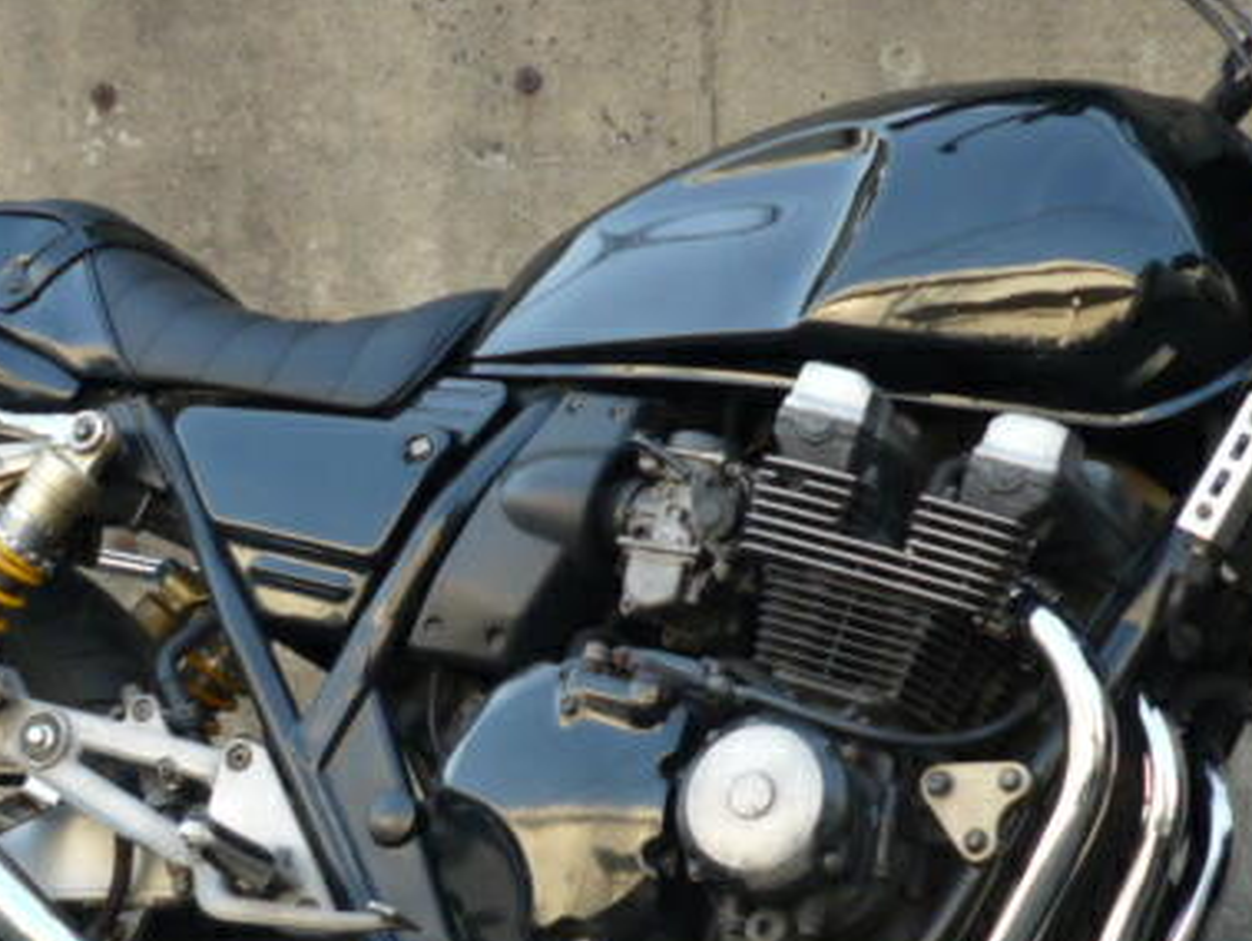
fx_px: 4958
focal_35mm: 137
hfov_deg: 14.4
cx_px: 454
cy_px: 699
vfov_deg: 10.8
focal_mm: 8.4
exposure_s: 1/80
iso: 100
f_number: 3.2
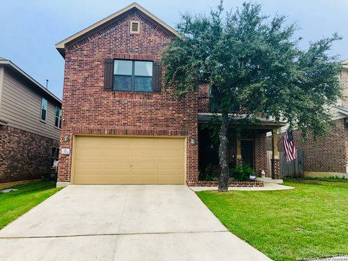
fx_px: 281
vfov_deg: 49.7
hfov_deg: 63.4
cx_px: 174
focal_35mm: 28
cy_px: 130
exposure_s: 1/120
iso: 50
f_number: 1.8
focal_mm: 4
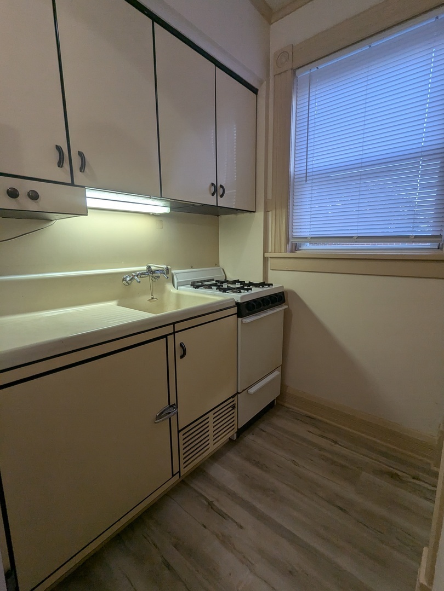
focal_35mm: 16
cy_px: 296
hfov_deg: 78.1
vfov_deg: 94.5
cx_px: 222
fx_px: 274
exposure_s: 1/60
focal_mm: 2.35
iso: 77
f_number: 2.2
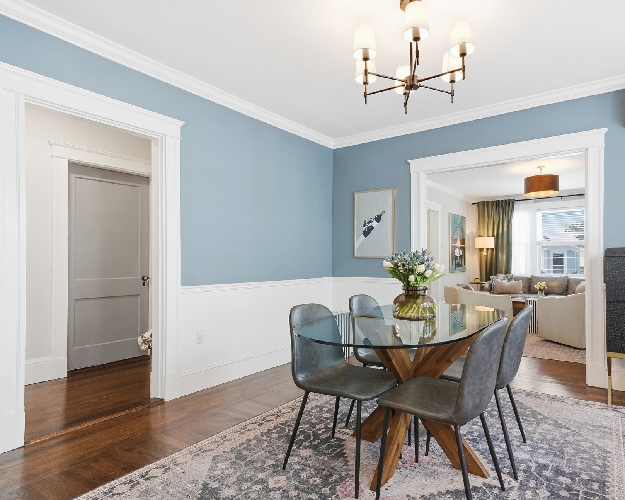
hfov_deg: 80.9
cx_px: 363
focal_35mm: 20
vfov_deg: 69.2
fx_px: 362
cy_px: 257
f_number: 7.1
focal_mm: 11
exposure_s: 1/250
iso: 800
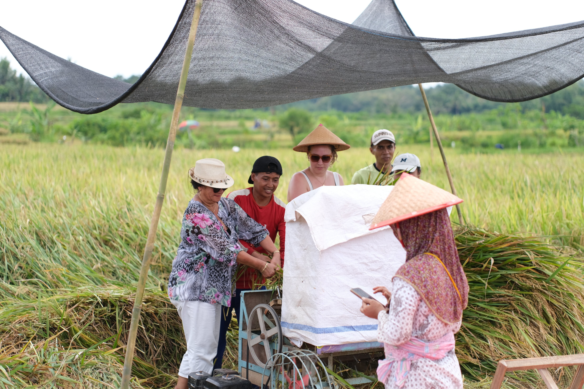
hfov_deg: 24.2
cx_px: 292
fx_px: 1363
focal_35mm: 84
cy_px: 194
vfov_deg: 16.3
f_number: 2
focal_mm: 56
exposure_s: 1/1600
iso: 160
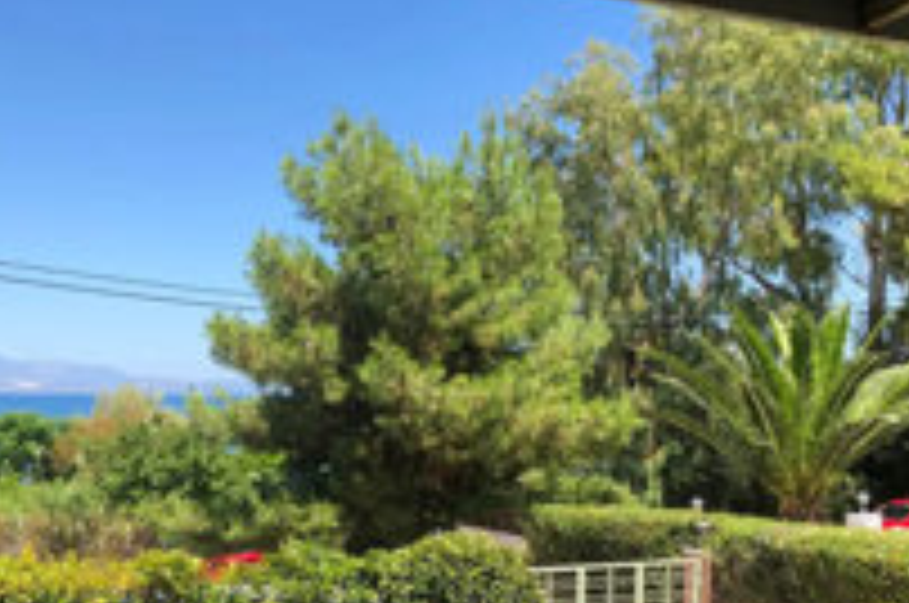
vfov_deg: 25.4
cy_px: 486
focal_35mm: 52
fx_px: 1311
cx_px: 324
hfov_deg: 37.9
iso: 20
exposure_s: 1/1200
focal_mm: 4
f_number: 1.8
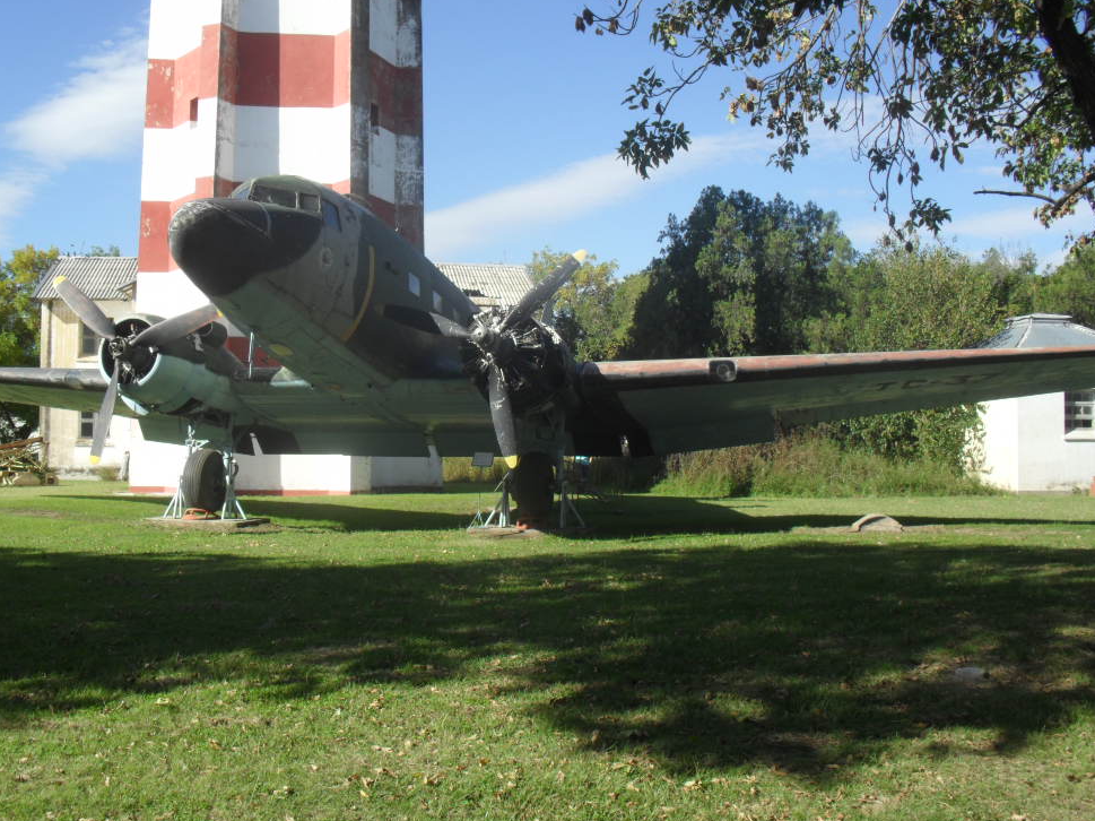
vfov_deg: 38.6
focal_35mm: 37
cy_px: 401
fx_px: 1170
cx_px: 521
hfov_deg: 50.1
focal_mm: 6.3
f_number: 8.4
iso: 100
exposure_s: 1/125
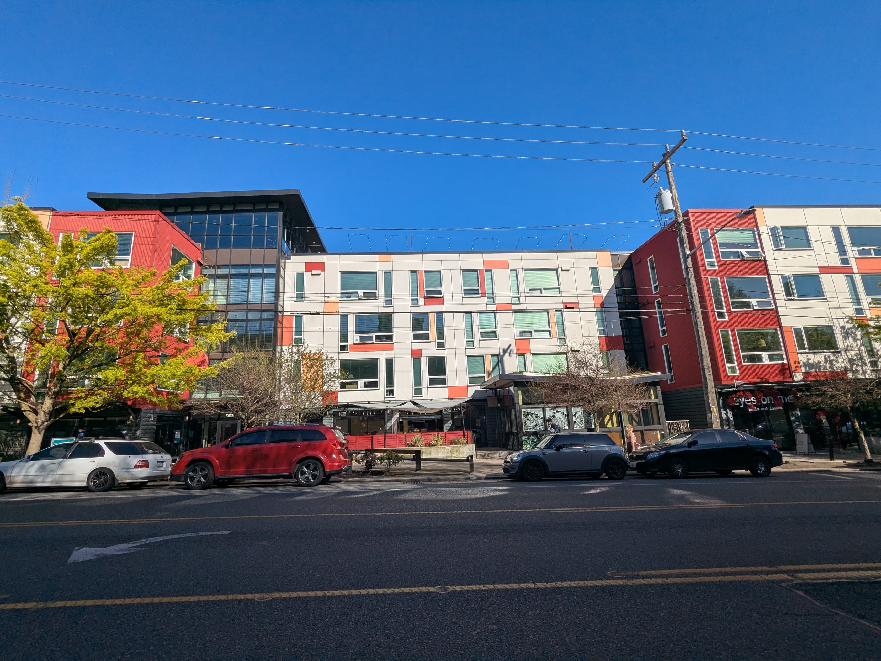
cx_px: 440
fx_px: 407
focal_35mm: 16
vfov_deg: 78.1
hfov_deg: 94.5
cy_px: 330
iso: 51
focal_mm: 2.35
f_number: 2.2
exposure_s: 1/2732
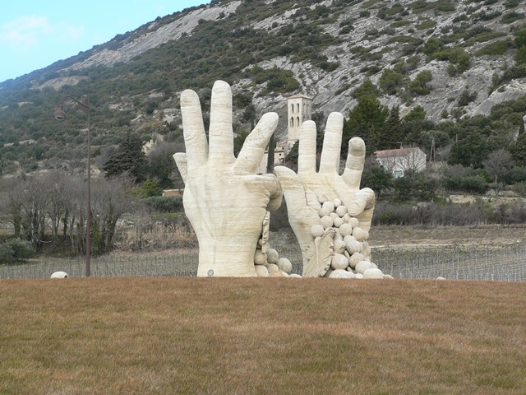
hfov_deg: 24.1
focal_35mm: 81
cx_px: 263
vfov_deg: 18.2
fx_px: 1231
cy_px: 198
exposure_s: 1/250
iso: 64
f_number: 4
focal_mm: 14
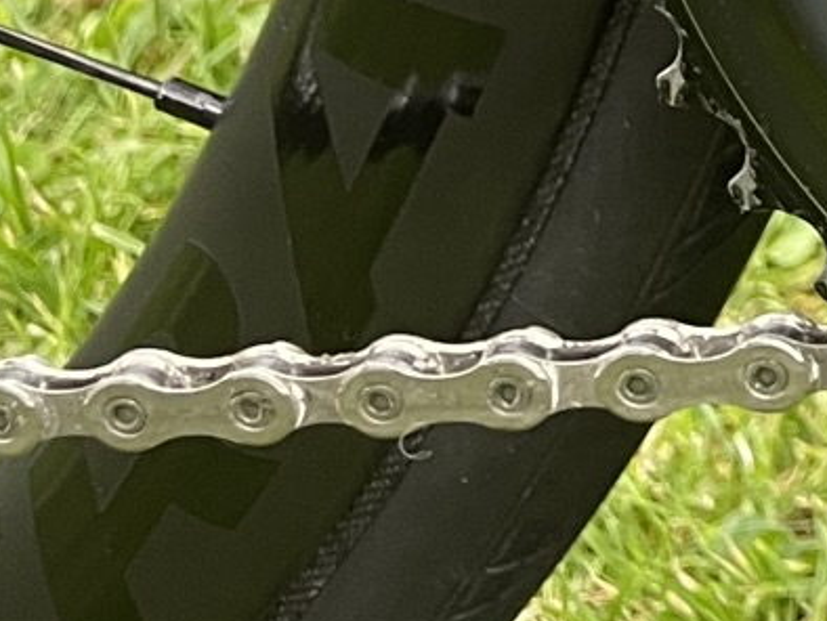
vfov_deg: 10.0
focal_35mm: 135
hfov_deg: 11.8
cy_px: -726
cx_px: 1998
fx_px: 3227
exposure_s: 1/67
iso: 125
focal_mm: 4.2
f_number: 1.6
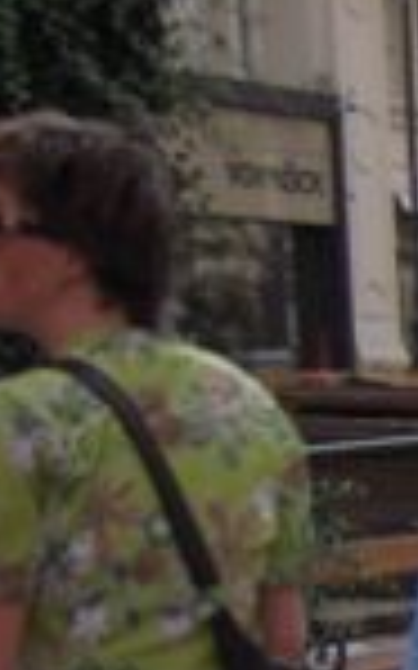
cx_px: 1506
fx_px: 2791
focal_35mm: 153
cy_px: 872
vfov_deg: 13.2
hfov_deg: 7.1
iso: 100
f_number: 5.4
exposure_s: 1/250
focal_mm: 5
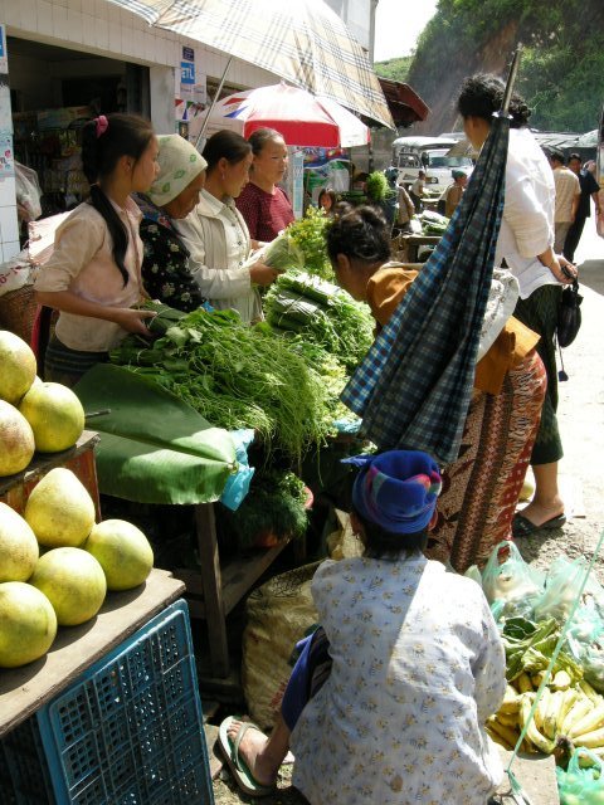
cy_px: 402
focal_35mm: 36
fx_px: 838
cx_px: 302
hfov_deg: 39.7
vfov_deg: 51.4
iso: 64
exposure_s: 1/175
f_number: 4.8
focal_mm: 7.5
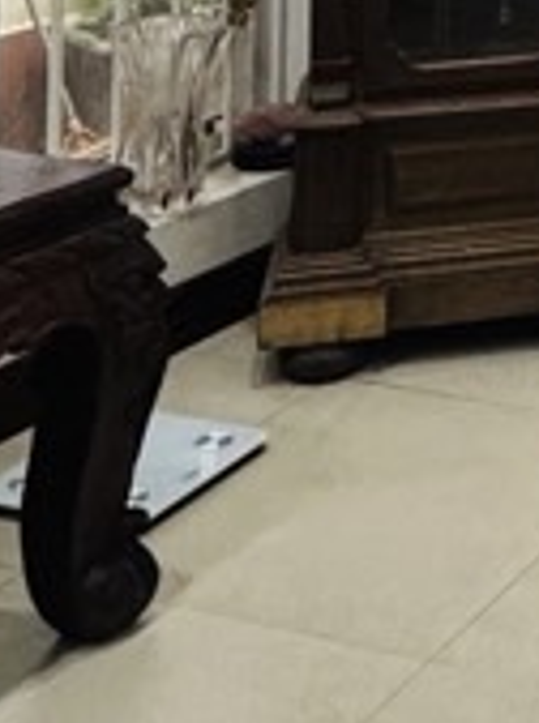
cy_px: -501
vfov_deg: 18.9
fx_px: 1771
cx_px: 945
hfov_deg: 15.2
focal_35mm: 85
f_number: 2.2
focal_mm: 2.22
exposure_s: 1/100
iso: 320
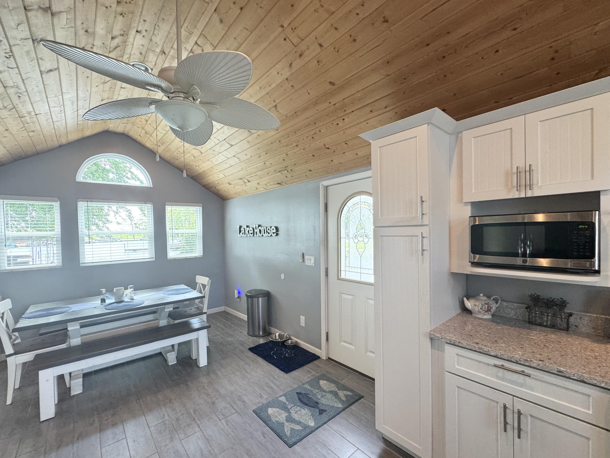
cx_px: 293
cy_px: 238
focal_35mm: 15
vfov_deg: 81.7
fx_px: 264
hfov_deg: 98.1
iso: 250
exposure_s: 1/120
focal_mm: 2.22
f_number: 2.2
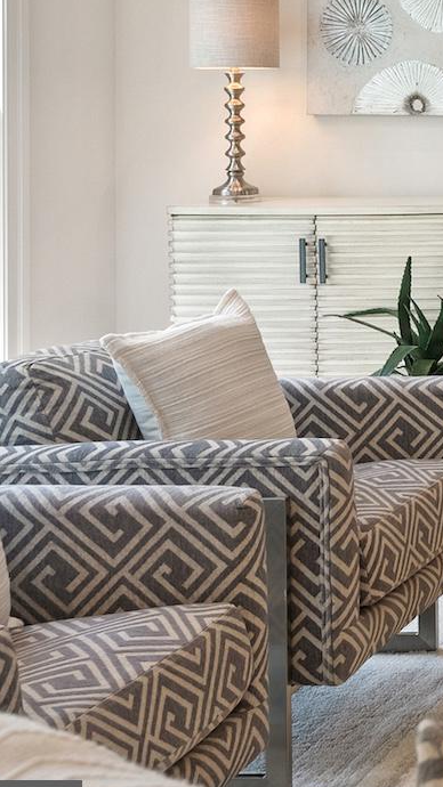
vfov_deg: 27.0
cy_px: 99
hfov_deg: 13.0
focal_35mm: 76
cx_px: 976
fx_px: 1587
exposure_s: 1/10
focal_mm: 25
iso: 640
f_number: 8
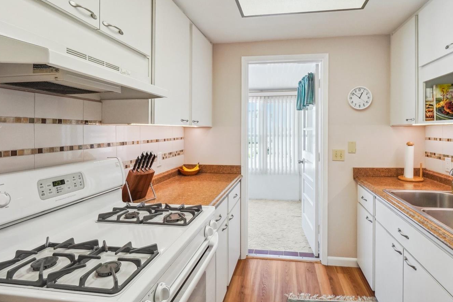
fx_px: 226
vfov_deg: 67.2
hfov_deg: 89.5
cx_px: 257
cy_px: 134
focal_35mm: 18
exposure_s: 1/80
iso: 400
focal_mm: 10
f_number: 8
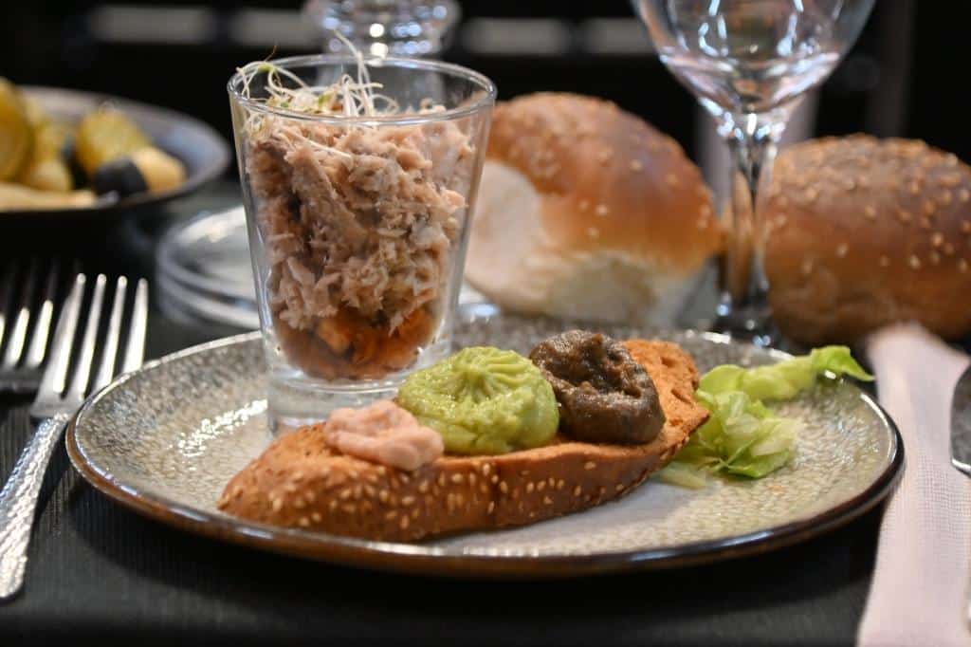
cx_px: 486
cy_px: 324
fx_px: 4853
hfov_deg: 11.4
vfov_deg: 7.6
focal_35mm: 180
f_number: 4
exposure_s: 1/160
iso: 800
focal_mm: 120
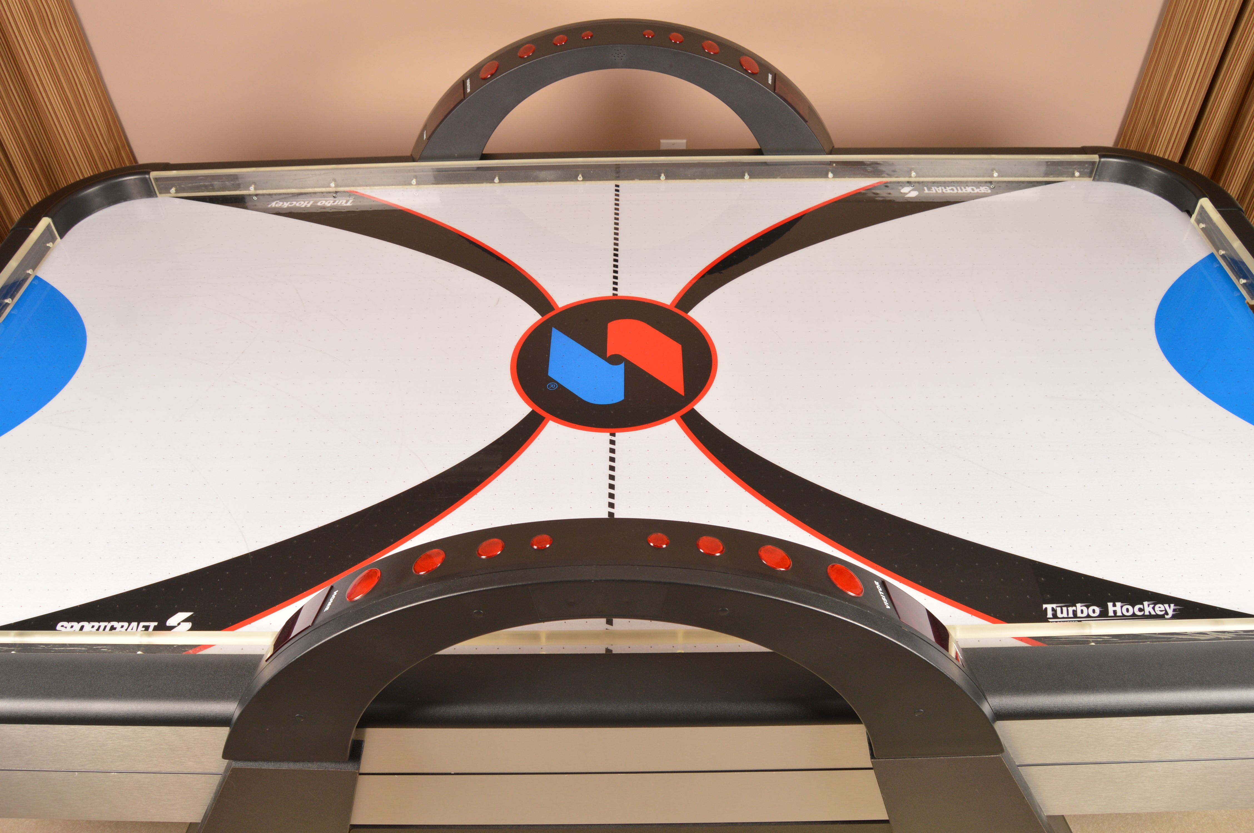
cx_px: 627
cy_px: 416
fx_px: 940
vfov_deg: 47.8
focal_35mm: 27
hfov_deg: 67.4
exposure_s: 1/160
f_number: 6.3
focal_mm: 18
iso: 200
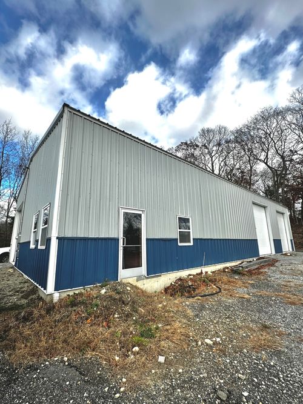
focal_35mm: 14
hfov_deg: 85.7
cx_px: 152
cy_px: 202
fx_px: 163
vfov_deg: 102.1
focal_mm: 2.22
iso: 50
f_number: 2.2
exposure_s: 1/1383
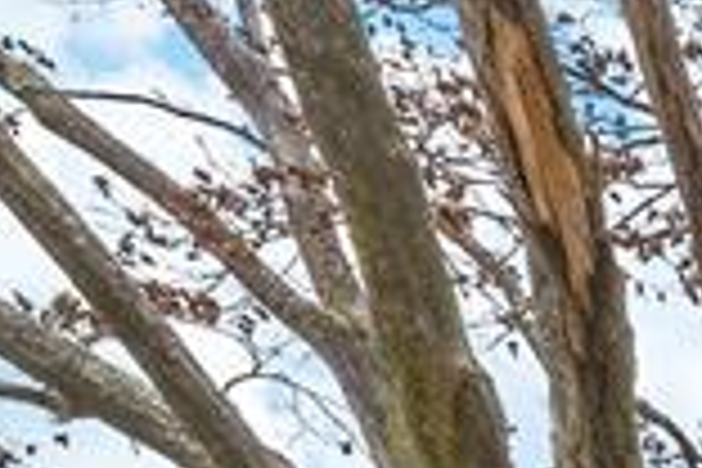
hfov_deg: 12.9
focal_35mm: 92
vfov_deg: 11.2
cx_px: 1899
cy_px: 1271
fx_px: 1794
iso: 2500
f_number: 9
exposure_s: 1/250
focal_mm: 14
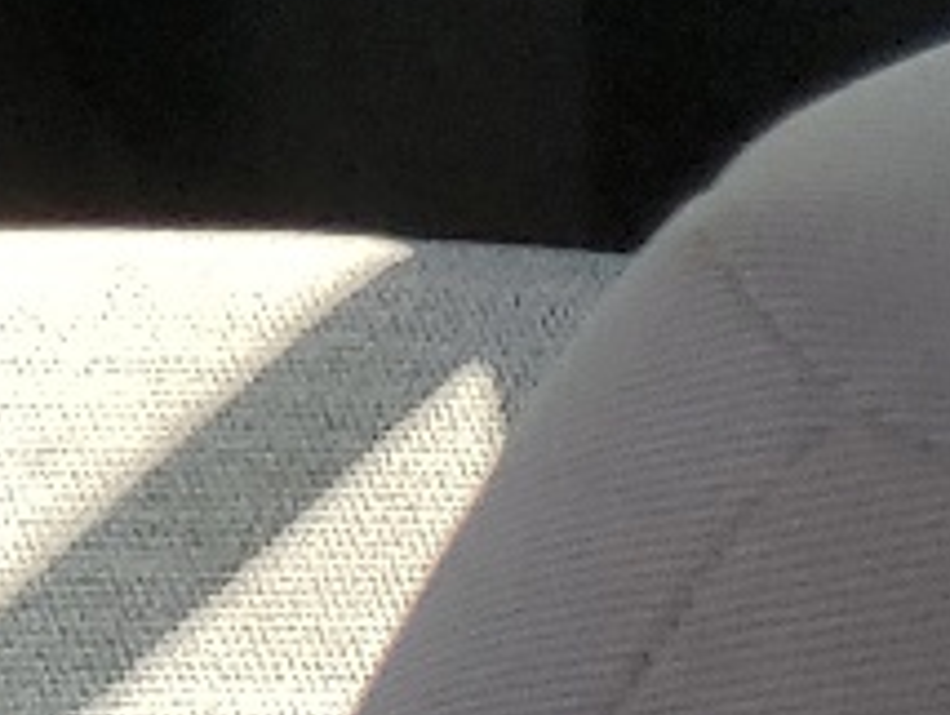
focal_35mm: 194
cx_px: -2553
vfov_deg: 7.6
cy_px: -36
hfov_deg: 7.7
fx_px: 5330
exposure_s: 1/556
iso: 50
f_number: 1.5
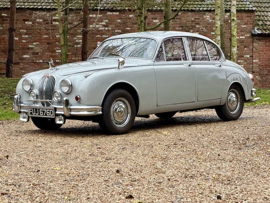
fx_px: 780
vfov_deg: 14.8
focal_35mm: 100
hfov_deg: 19.6
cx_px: 135
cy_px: 102
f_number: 2.8
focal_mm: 16.89
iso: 160
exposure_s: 1/121
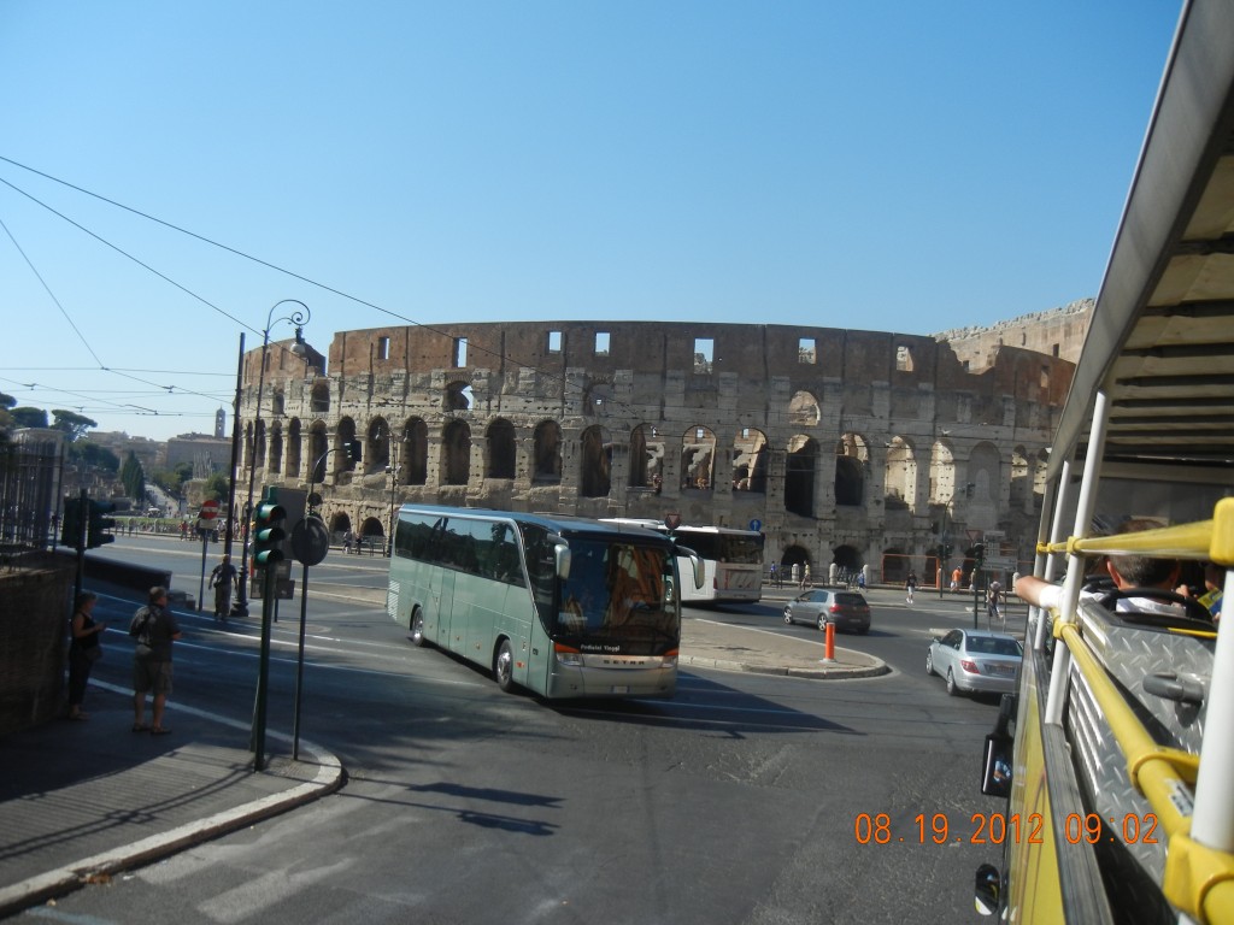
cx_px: 617
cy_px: 462
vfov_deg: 46.8
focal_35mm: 30
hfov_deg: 60.0
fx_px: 1069
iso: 160
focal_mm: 5.4
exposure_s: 1/400
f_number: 7
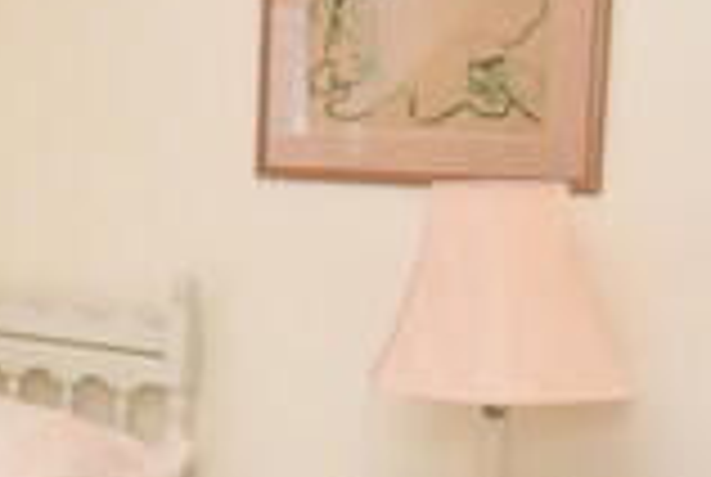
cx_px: -468
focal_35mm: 97
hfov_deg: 17.9
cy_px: 250
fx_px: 1919
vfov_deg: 14.2
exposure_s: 1/160
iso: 800
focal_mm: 10
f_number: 4.5
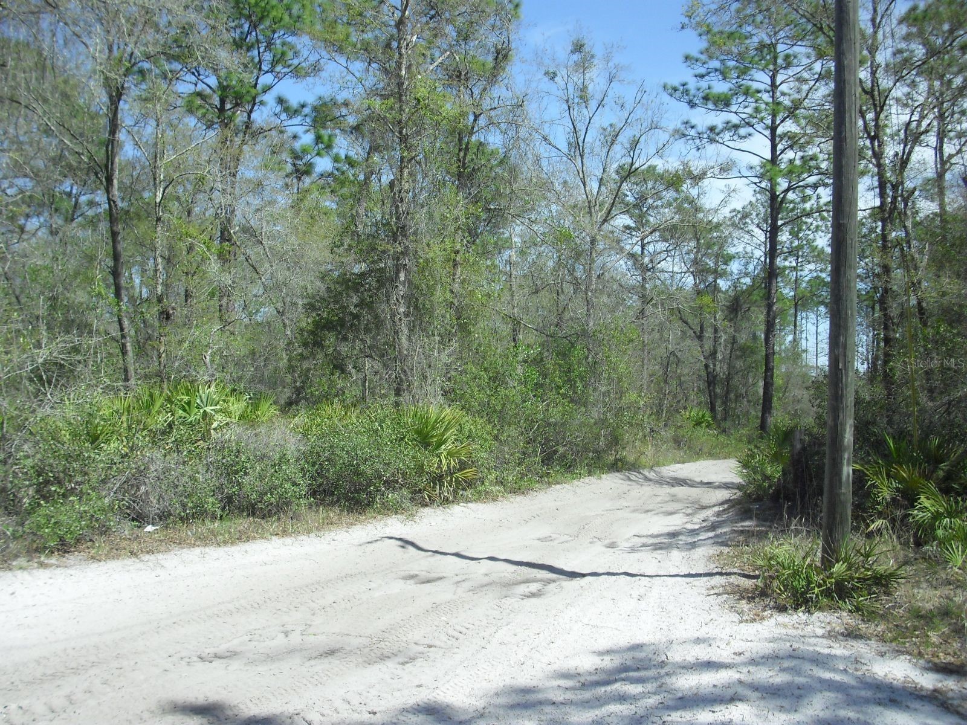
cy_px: 362
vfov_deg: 37.7
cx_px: 484
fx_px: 1062
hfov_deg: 49.0
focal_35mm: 38
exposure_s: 1/200
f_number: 8
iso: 100
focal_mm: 6.2
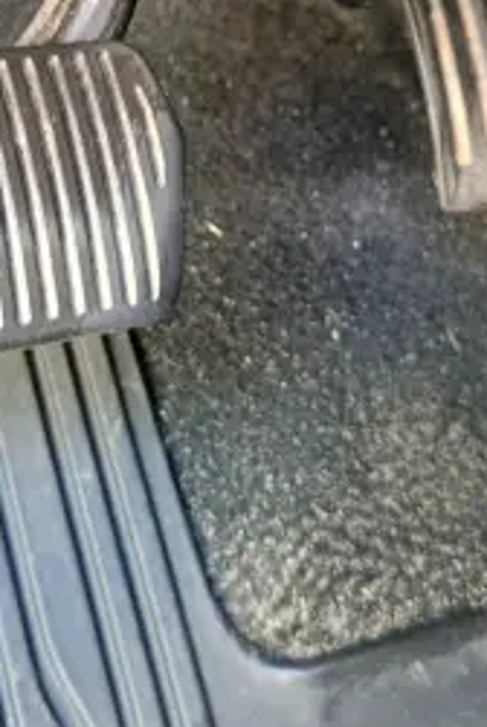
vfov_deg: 32.1
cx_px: 215
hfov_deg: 22.3
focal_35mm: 61
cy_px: 156
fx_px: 1234
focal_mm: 6.11
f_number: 1.65
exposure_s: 1/25
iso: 1786
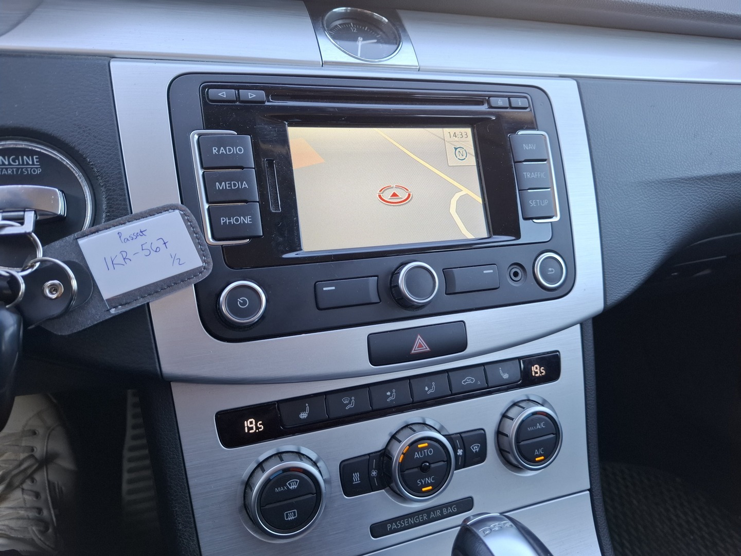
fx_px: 492
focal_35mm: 23
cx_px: 370
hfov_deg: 73.9
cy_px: 278
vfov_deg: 58.9
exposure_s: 1/100
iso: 64
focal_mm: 5.54
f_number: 1.8
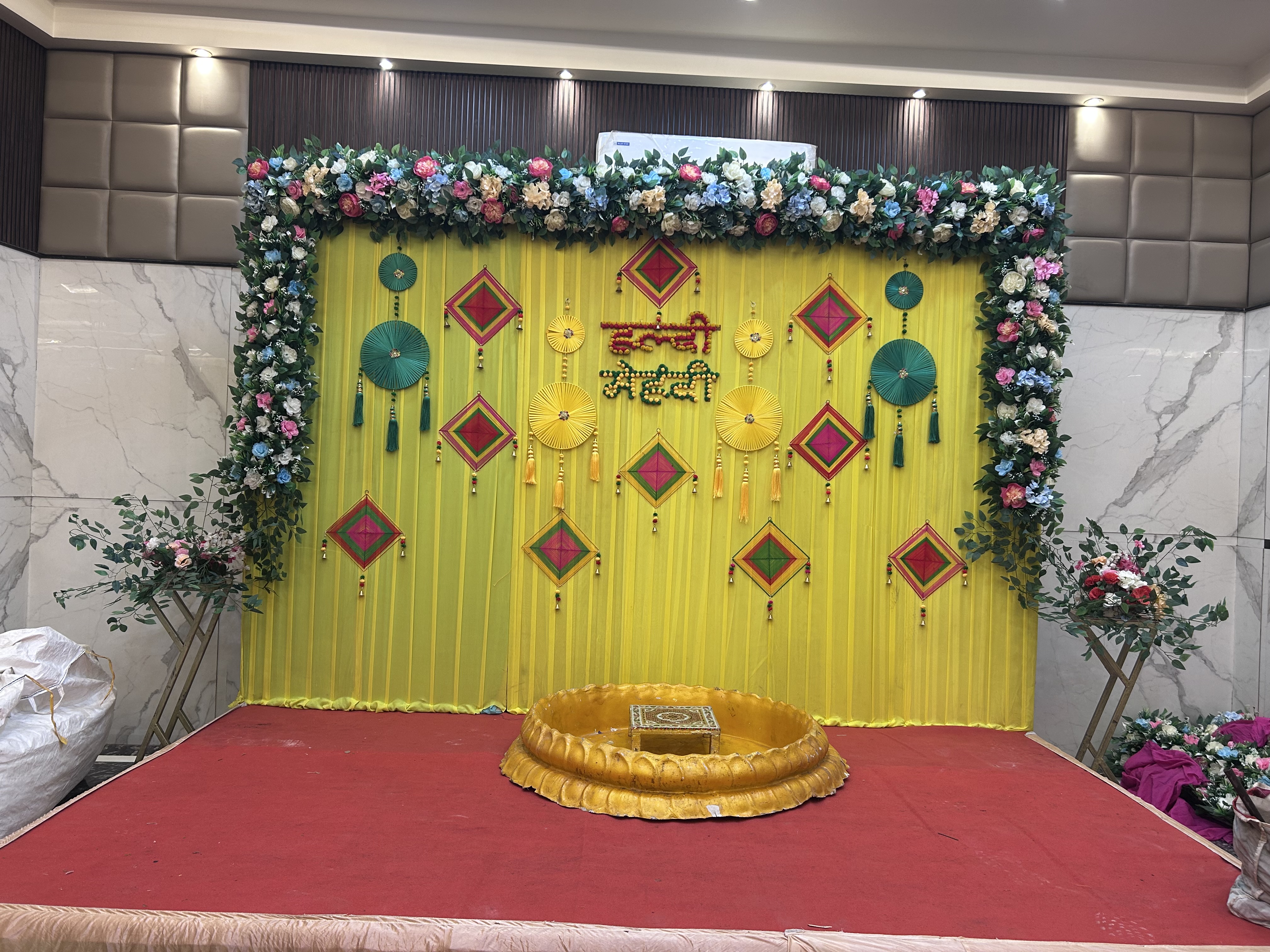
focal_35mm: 26
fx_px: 954
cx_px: 635
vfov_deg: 53.1
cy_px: 476
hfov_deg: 67.3
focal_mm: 5.7
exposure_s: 1/100
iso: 80
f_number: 1.5
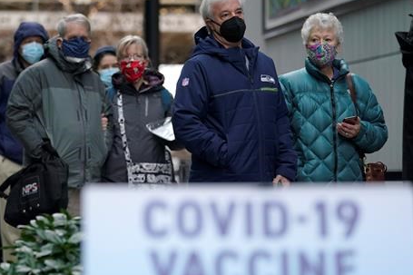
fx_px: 1984
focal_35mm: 173
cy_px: 169
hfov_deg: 11.9
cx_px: 175
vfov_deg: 7.9
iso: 1000
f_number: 2.8
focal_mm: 121
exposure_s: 1/500
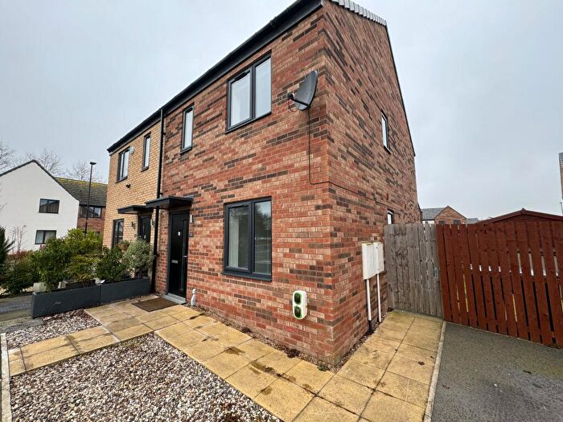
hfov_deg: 102.1
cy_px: 211
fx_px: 228
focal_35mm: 14
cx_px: 282
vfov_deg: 85.7
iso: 100
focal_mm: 2.22
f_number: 2.2
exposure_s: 1/99
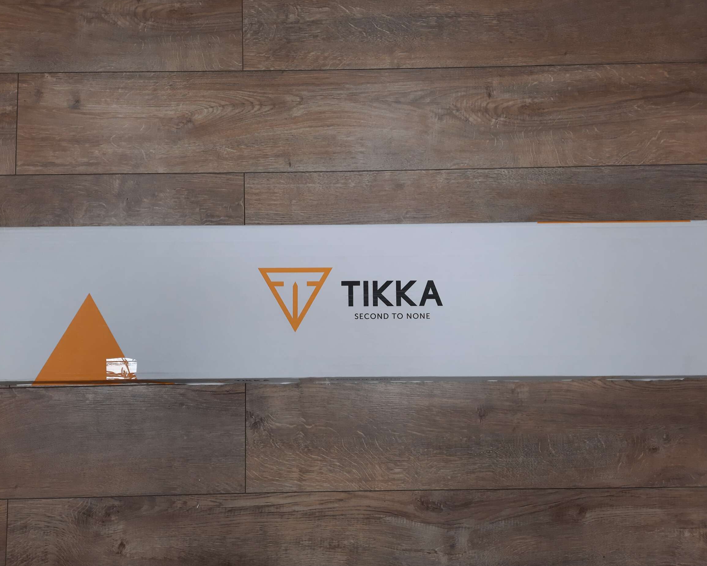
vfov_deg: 53.2
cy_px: 282
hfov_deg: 64.1
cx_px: 343
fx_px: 565
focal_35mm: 27
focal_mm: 4.6
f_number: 2
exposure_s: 1/50
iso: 50
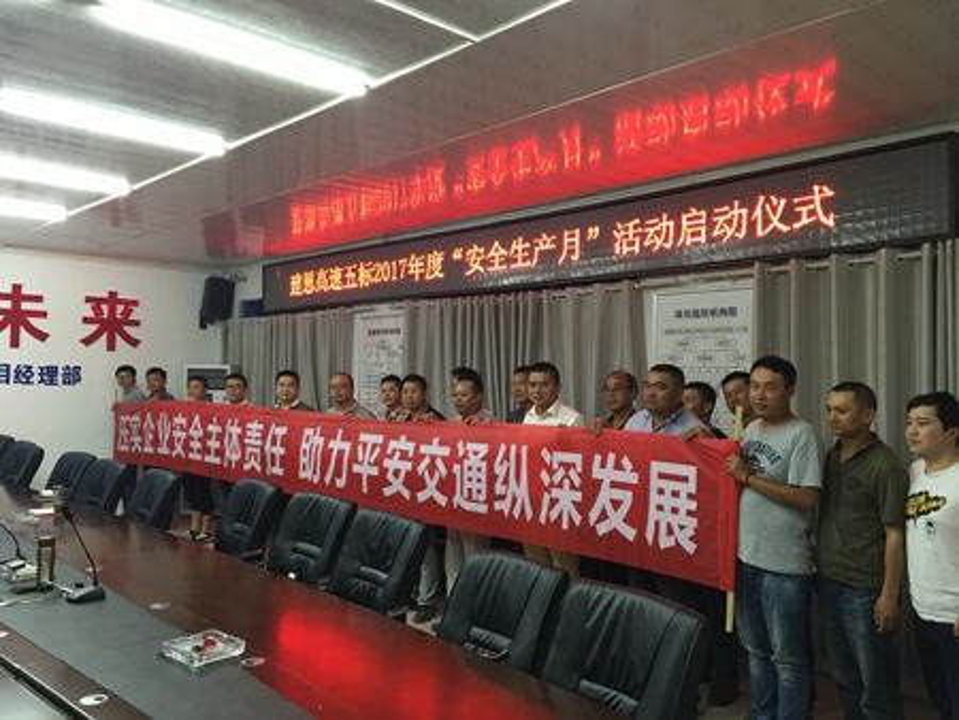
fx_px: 804
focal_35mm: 29
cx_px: 480
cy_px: 360
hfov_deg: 61.6
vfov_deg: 48.3
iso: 125
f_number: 2.2
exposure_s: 1/17
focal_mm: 4.15
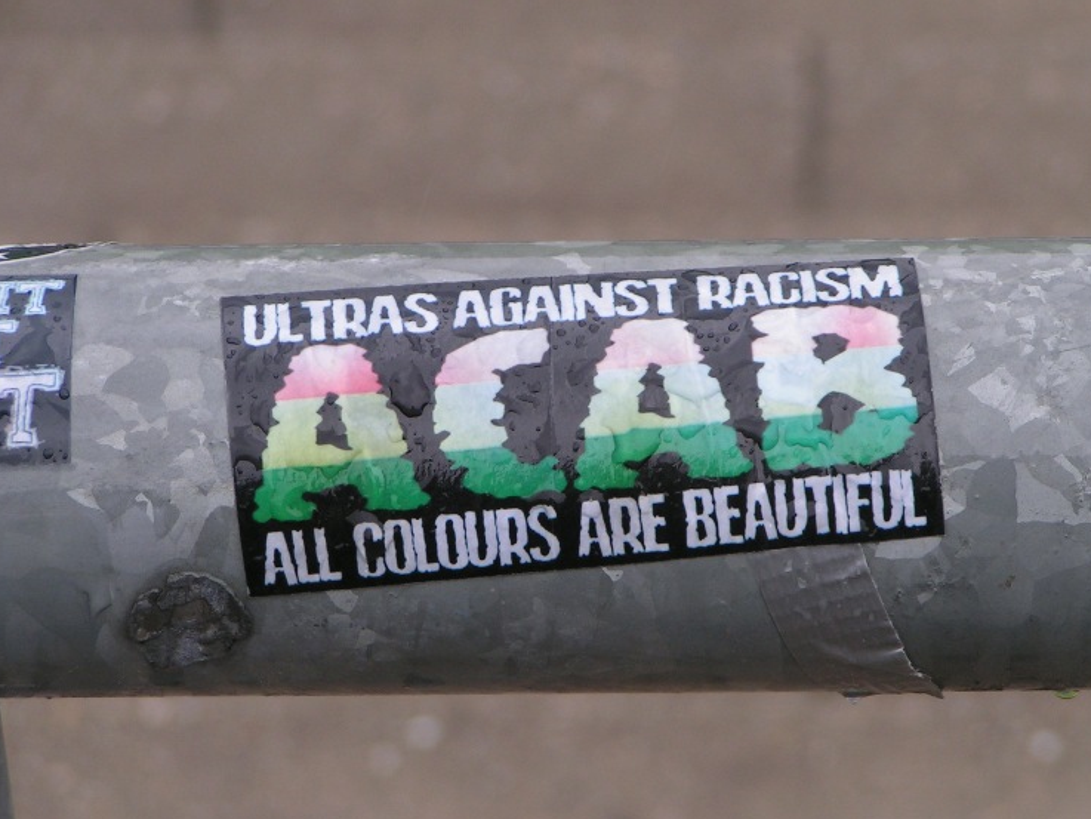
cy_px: 395
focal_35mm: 204
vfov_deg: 7.3
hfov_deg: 9.7
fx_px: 6431
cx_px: 564
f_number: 4.5
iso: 50
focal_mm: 28.8
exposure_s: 1/250
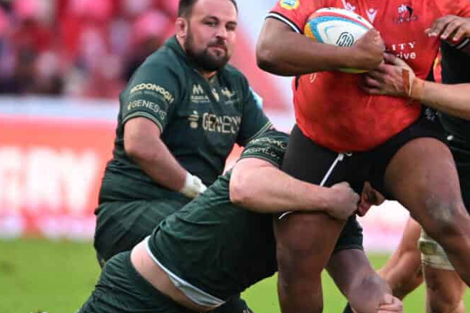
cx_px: 470
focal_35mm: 1366
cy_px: 104
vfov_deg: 1.0
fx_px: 17828
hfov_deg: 1.5
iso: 800
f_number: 3.2
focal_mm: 400
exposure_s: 1/1000
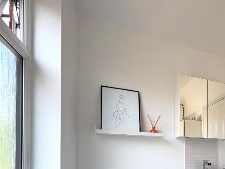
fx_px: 182
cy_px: 156
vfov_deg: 44.7
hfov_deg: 54.9
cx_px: 204
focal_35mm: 28
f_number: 2.2
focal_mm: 2.22
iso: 40
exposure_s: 1/103
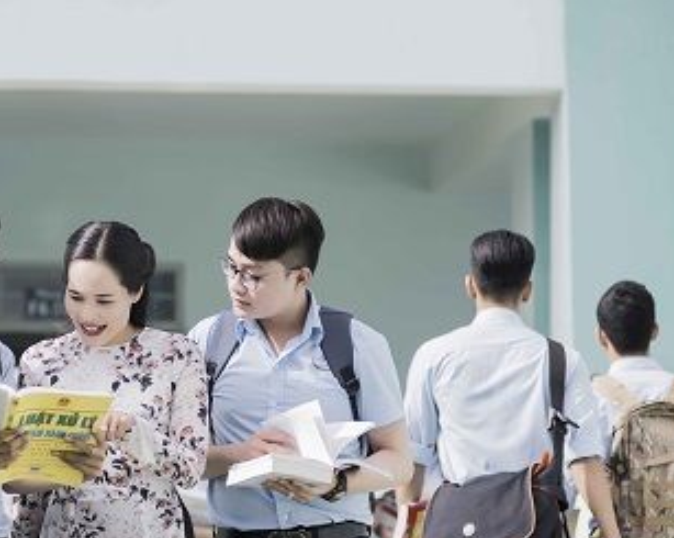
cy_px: 313
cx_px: 158
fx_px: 3049
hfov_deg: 12.6
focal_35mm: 153
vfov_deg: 10.1
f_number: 3.2
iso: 80
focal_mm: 100
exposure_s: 1/800
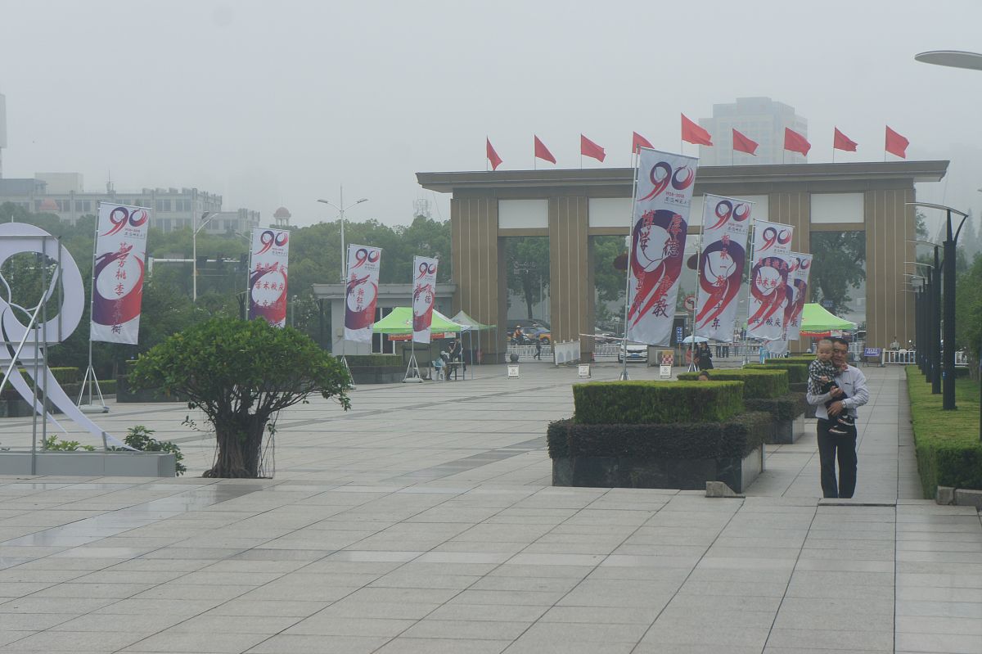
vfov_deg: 16.5
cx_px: 491
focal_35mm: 82
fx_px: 2249
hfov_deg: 24.6
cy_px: 327
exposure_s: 1/160
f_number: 6.3
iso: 200
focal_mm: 55
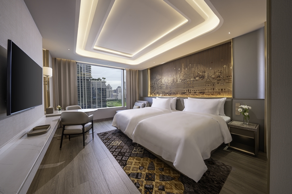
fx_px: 97
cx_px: 146
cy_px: 97
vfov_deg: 90.0
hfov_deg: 112.6
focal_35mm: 12
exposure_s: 1/3
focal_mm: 12
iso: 100
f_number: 11
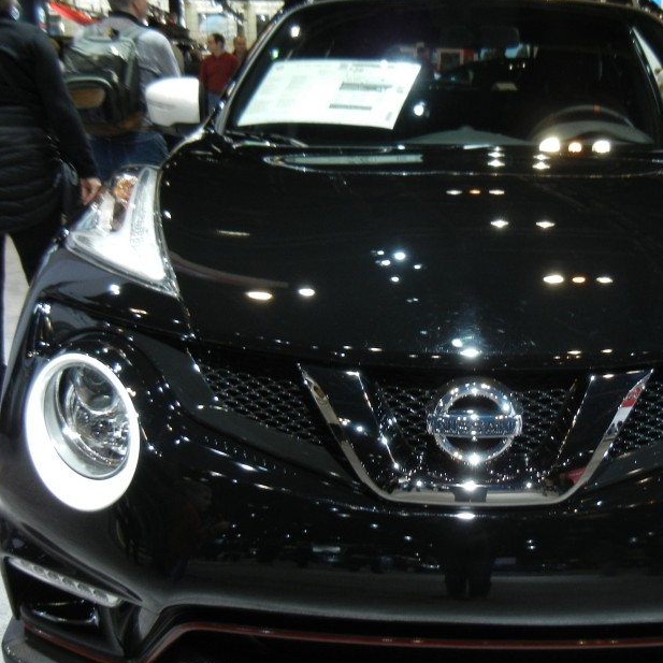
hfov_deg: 37.8
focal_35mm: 44
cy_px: 289
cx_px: 456
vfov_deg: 38.3
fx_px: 953
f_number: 3.5
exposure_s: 1/59.8
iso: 279
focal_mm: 5.4
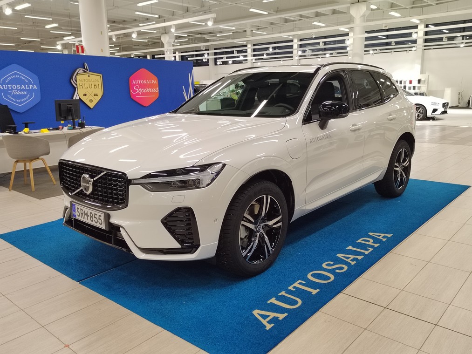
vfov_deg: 48.2
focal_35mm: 29
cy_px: 177
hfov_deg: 61.7
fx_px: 395
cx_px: 236
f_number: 1.9
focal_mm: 5.52
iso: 859
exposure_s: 1/50
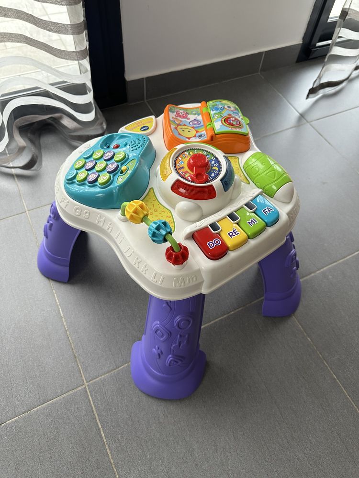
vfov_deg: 71.6
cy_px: 239
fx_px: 332
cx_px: 180
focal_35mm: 24
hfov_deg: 56.8
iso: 250
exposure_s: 1/50
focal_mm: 6.86
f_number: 1.78
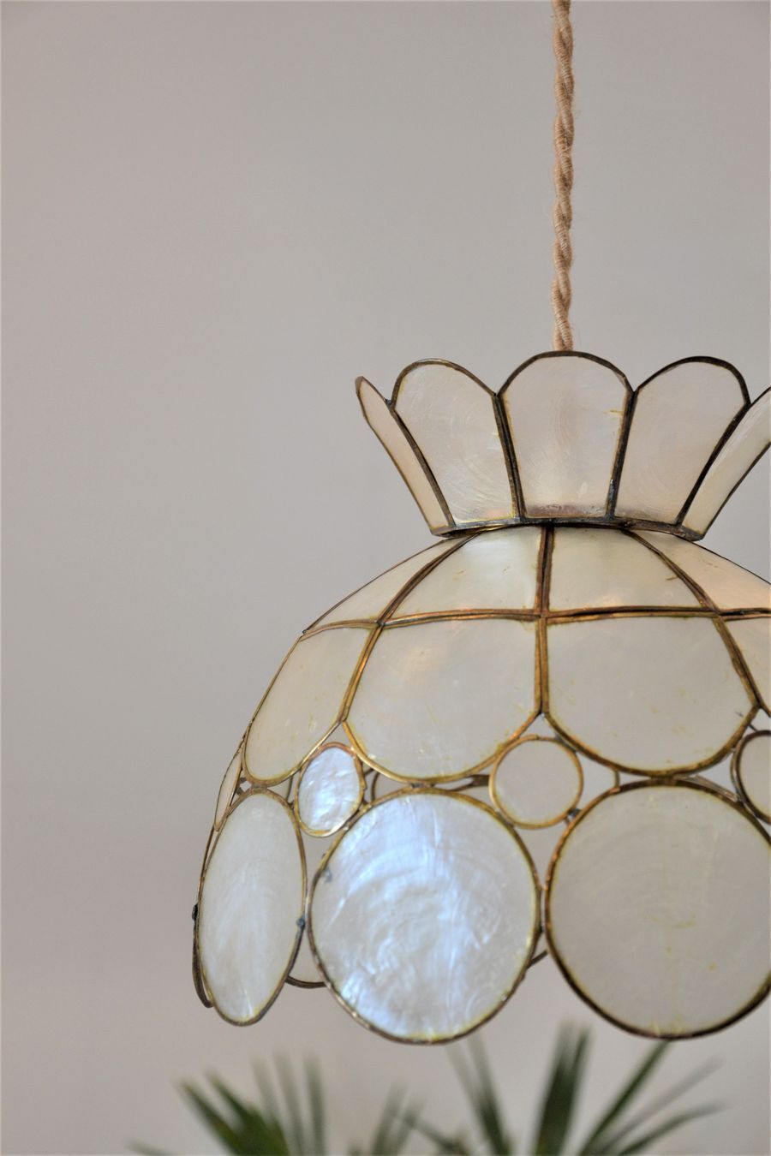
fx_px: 2409
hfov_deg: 18.2
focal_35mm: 75
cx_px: 386
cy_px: 578
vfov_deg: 27.0
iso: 560
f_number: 5
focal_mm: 50
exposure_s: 1/60
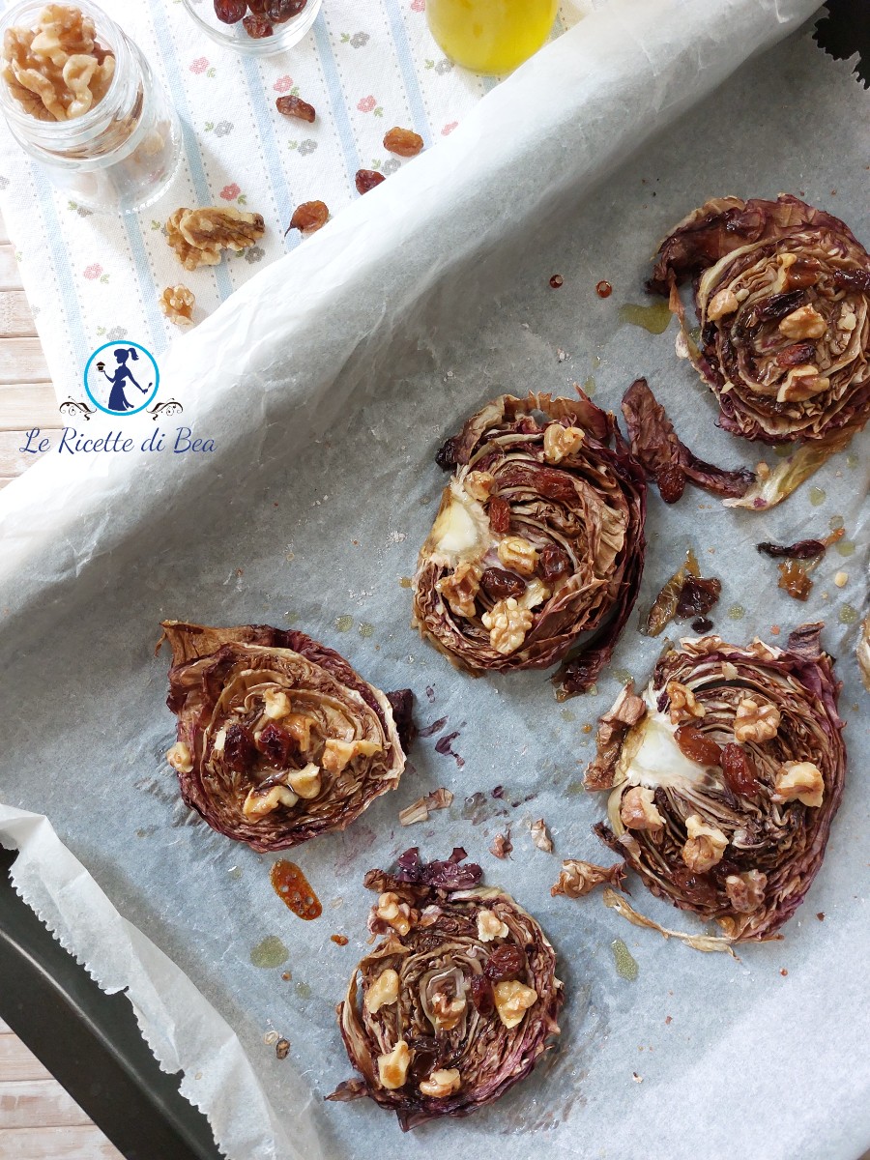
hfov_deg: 54.9
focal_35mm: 25
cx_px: 435
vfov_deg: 69.4
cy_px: 580
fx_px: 838
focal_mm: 5.23
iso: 200
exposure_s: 1/50
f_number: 1.8
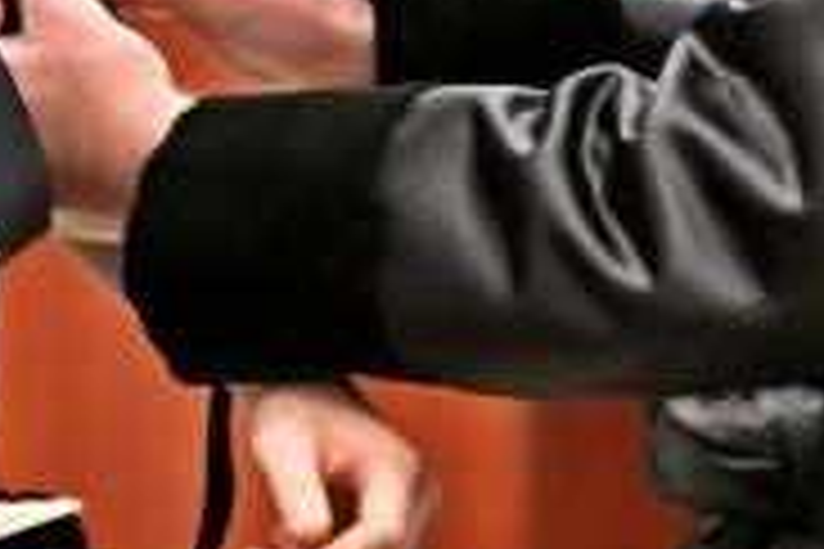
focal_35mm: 1514
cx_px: 549
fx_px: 34651
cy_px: -225
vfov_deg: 0.9
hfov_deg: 1.4
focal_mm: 180
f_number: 2.8
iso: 250
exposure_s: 1/160
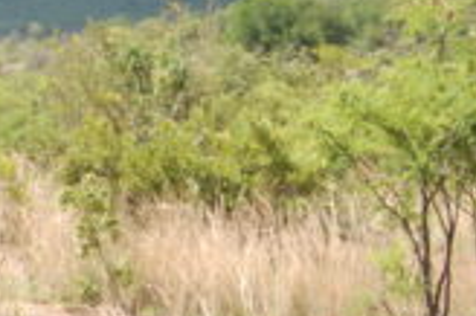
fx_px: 2289
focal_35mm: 173
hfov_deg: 11.6
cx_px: -96
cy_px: 64
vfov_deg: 7.9
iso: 200
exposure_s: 1/250
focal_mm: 45
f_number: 8
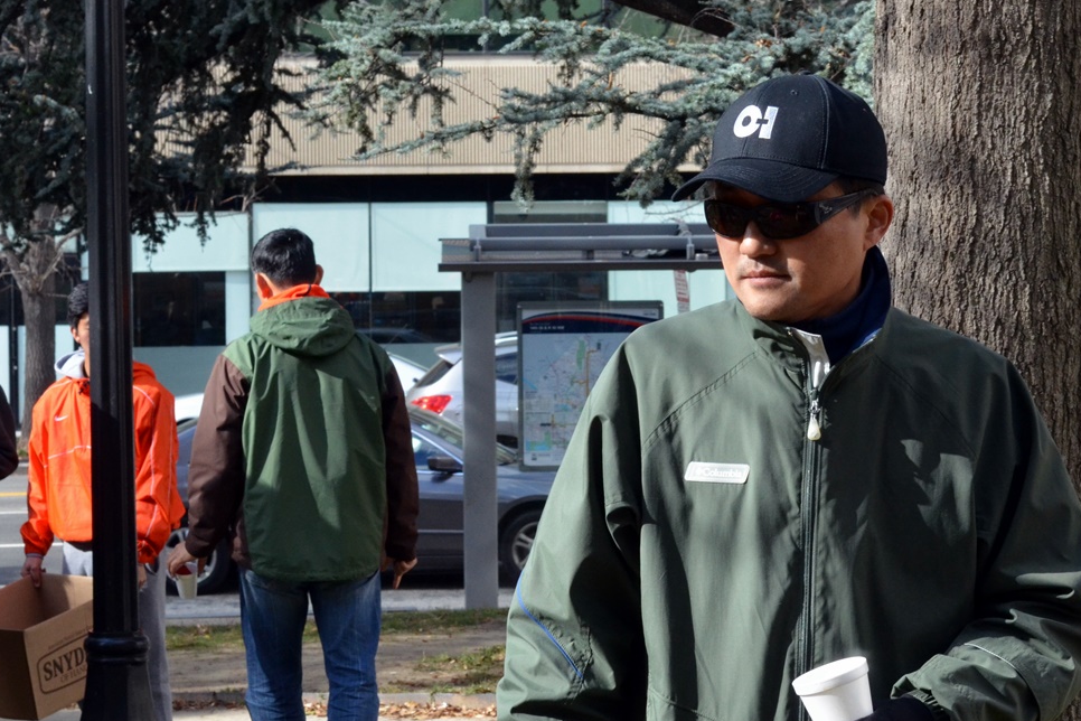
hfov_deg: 16.5
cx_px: 752
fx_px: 3723
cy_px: 340
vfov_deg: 11.1
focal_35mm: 124
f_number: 11
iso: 1000
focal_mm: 50
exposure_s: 1/500
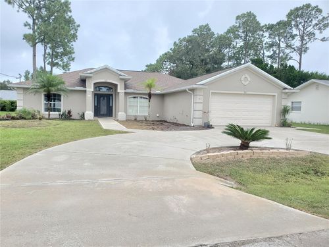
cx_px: 164
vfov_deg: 53.1
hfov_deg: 67.3
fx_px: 247
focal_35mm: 26
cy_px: 124
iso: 50
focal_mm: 4.3
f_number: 2.4
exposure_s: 1/211
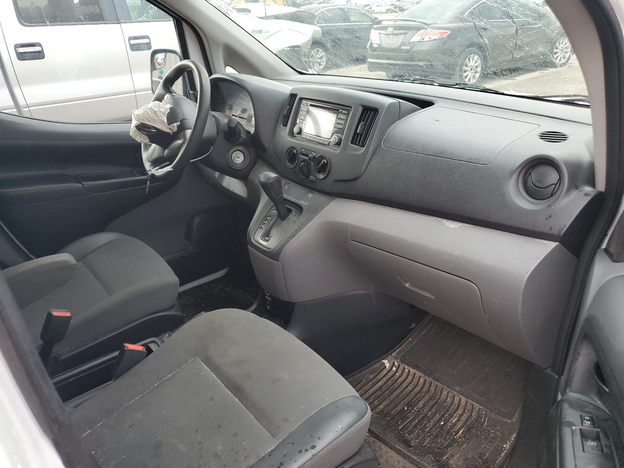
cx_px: 312
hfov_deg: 67.3
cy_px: 234
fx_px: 469
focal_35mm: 26
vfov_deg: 53.1
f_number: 1.5
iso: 69
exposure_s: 1/120
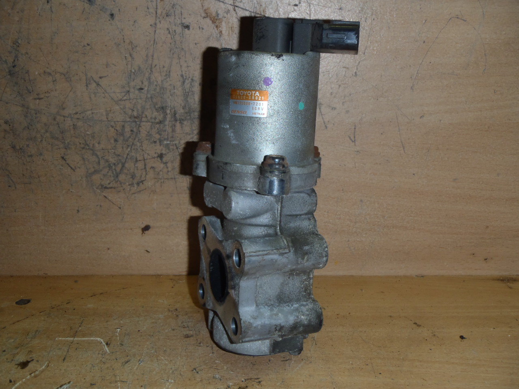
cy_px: 194
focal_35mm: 38
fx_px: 570
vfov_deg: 37.7
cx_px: 260
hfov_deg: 49.0
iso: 100
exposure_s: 1/40
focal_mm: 6.83
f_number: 4.6
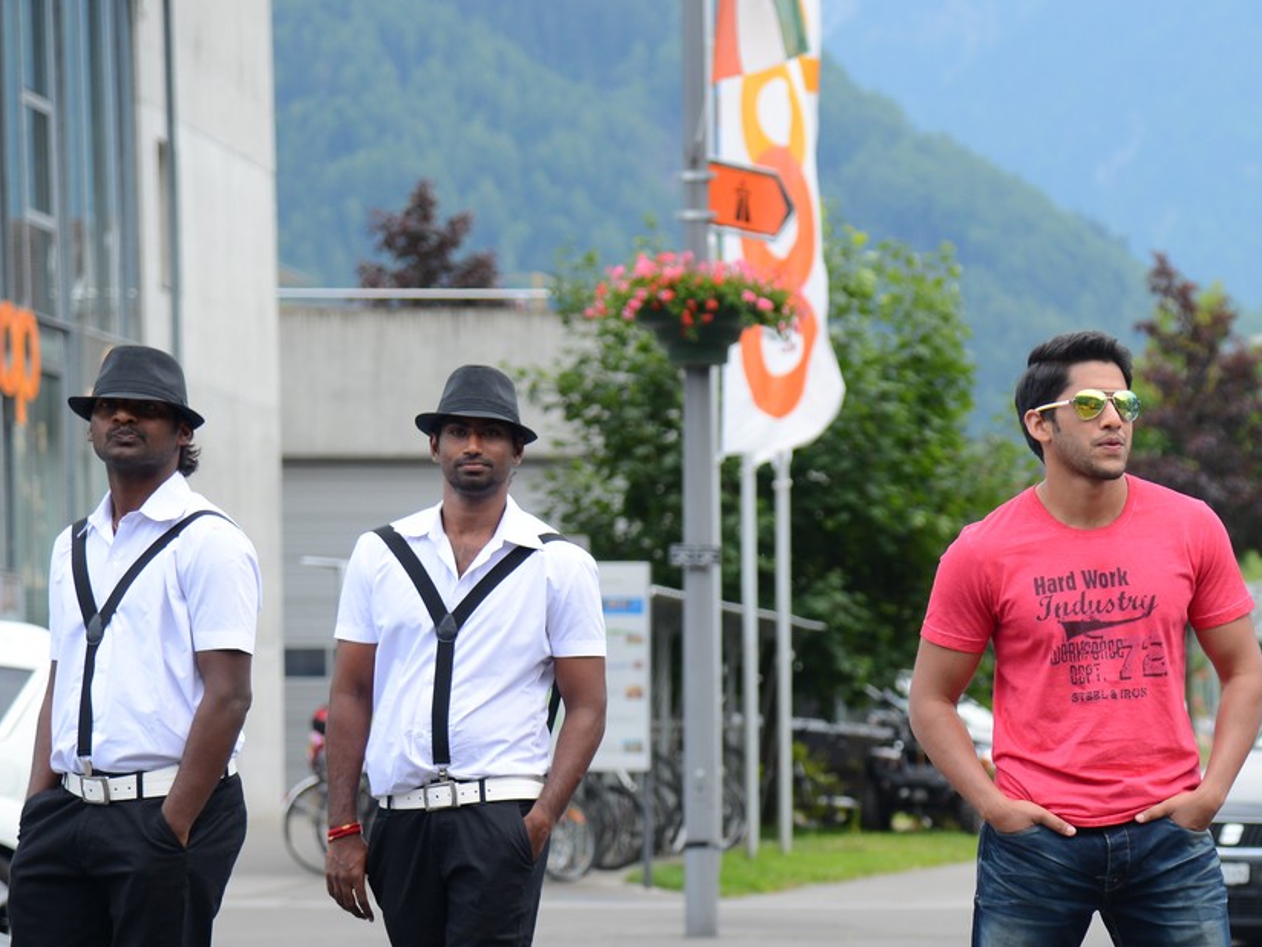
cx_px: 1034
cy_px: 745
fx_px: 6672
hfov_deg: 10.8
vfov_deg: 8.1
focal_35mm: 183
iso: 250
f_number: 4
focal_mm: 98
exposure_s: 1/320
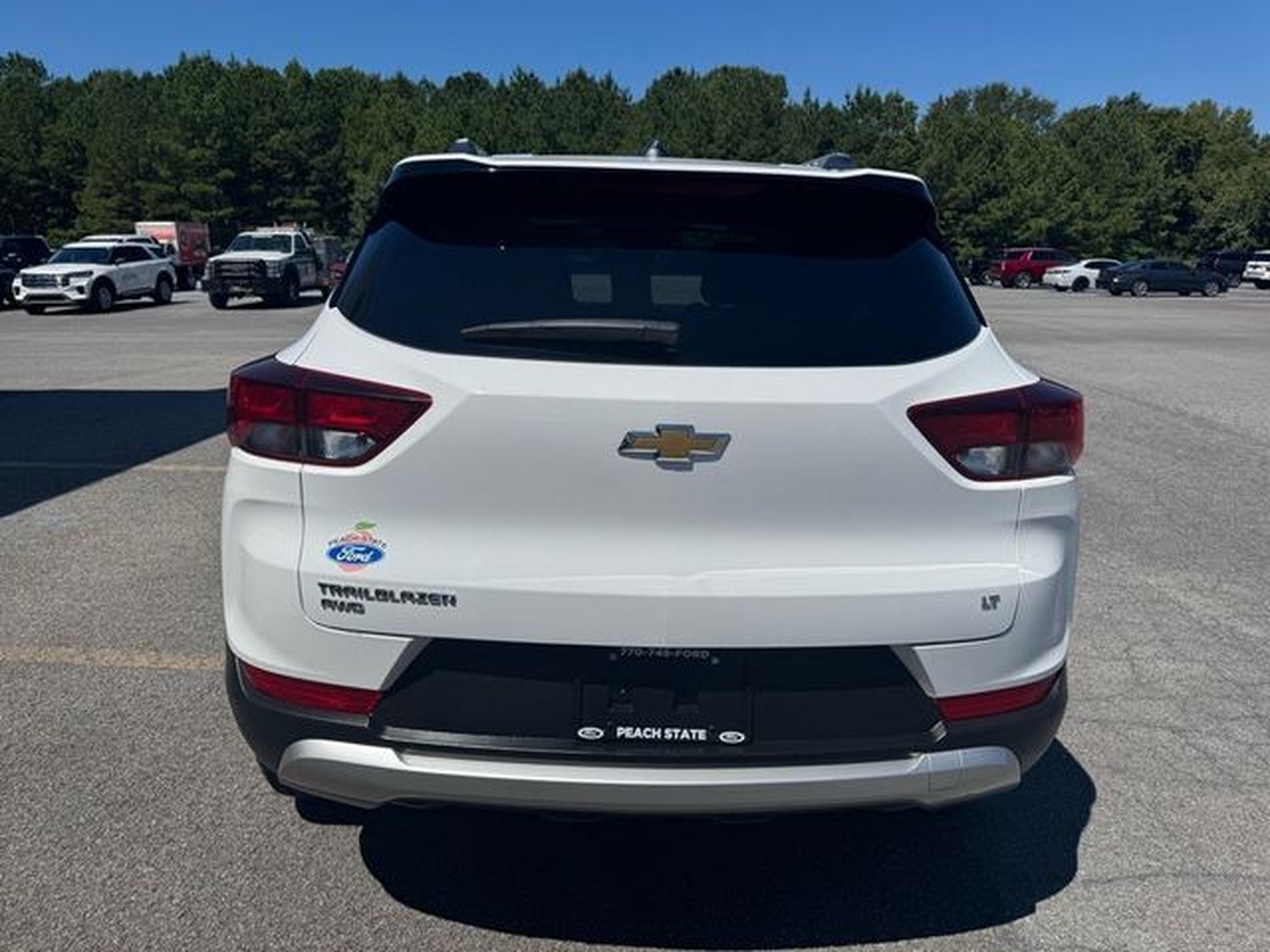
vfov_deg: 56.8
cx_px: 635
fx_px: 881
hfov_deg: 71.6
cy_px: 476
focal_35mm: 24
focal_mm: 6.76
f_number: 1.78
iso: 80
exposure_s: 1/12346
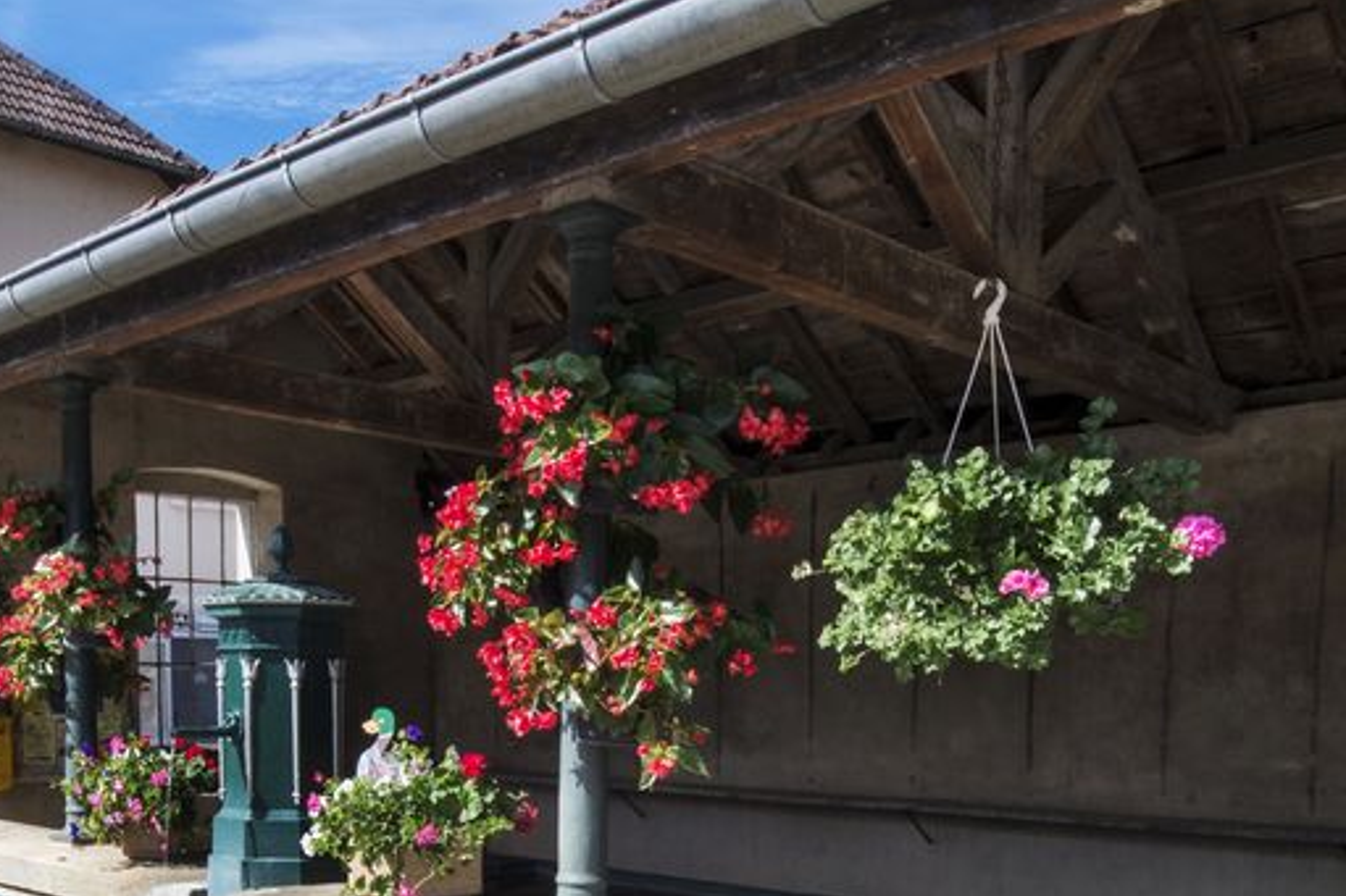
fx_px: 1308
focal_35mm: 35
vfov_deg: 34.6
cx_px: 655
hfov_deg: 54.4
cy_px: 885
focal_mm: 14
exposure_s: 1/30
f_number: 8
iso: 100
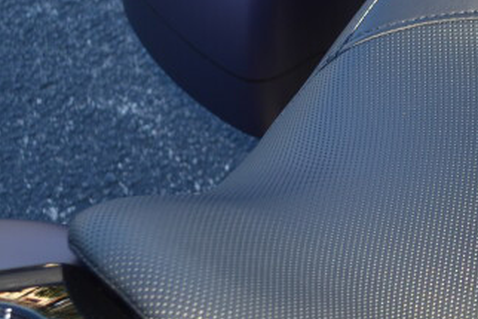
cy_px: 18
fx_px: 1634
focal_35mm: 123
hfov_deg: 15.9
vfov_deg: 11.1
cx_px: 604
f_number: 4
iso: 100
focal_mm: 22
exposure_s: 1/160
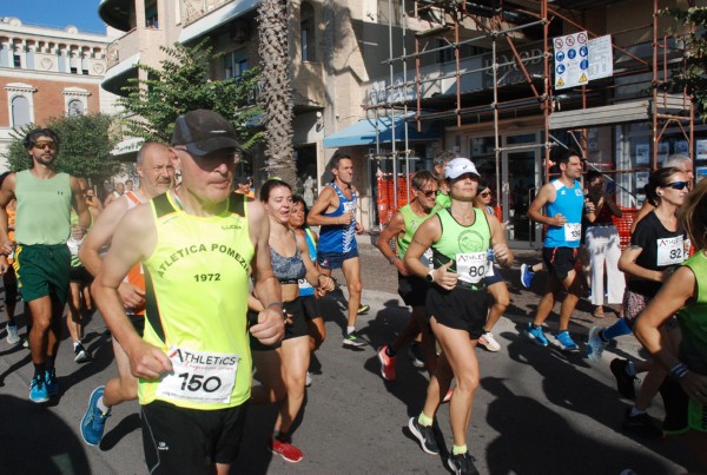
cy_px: 238
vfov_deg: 40.2
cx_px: 354
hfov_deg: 57.1
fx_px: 650
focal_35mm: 33
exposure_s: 1/2000
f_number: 9
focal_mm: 22
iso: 1000
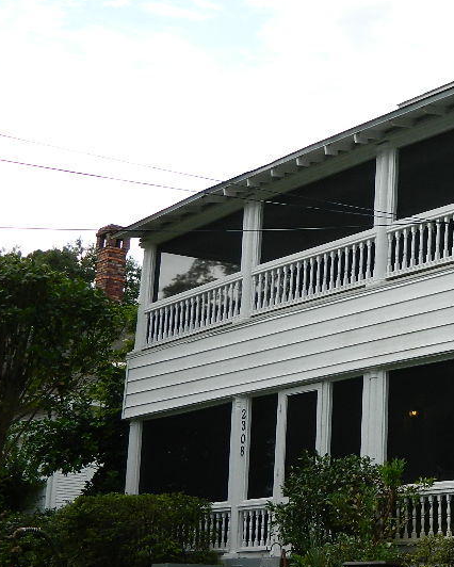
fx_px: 1293
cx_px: 513
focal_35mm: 77
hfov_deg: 19.0
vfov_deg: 24.7
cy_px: 334
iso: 110
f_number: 3.5
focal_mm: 7.3
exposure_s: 1/500
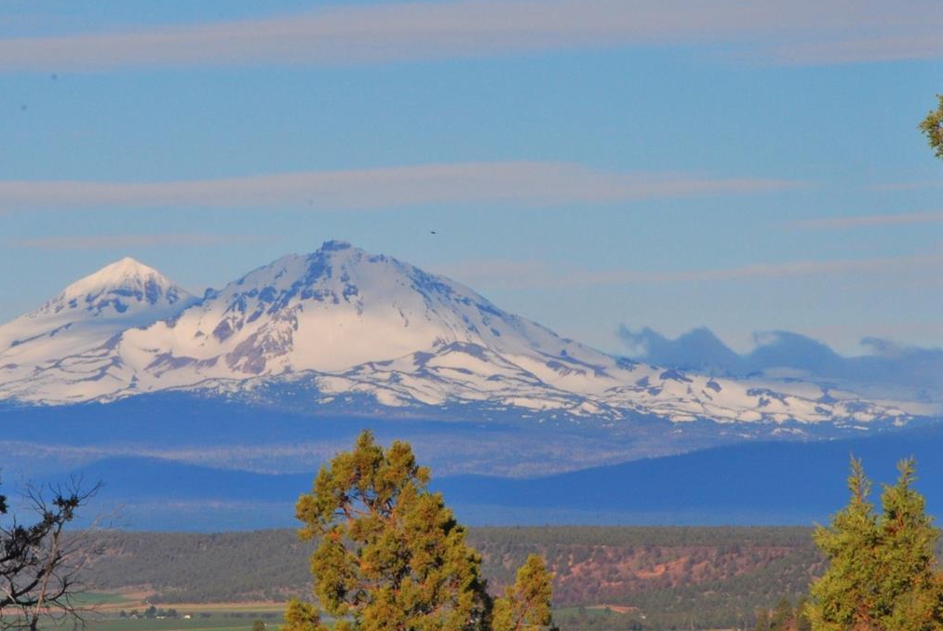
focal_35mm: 300
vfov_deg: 4.6
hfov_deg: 6.9
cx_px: 362
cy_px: 375
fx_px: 7860
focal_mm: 135
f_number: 29
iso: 400
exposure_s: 1/200
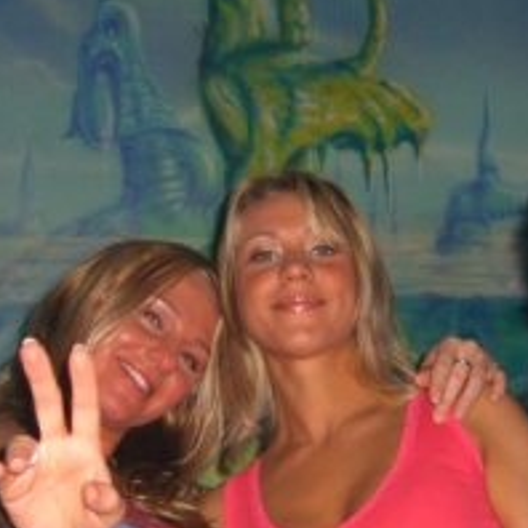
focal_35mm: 102
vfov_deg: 16.9
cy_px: 451
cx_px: 280
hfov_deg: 17.1
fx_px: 1760
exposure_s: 1/60
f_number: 2.8
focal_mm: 7.9
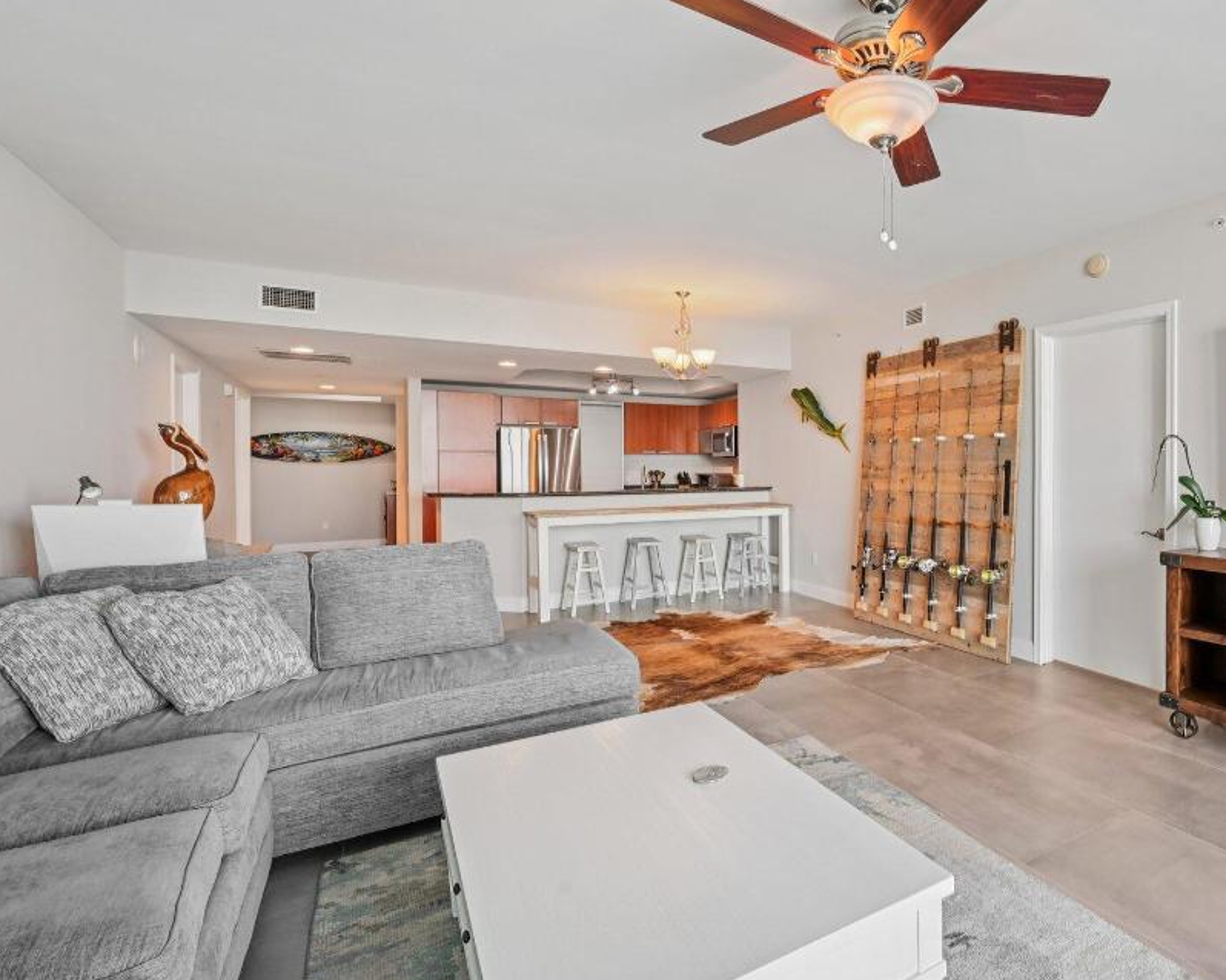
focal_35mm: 19
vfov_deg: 70.8
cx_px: 880
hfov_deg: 78.6
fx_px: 689
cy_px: 479
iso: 800
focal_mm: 14
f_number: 8
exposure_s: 1/25
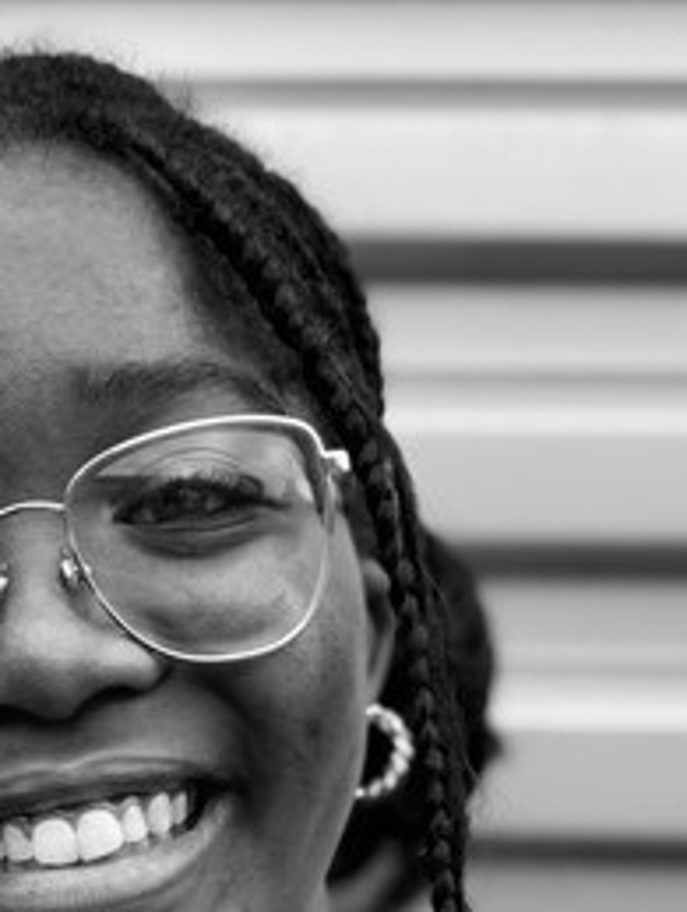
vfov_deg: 24.6
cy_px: 997
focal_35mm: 74
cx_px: 155
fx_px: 1953
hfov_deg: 19.8
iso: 64
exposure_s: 1/264
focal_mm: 6.76
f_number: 1.78
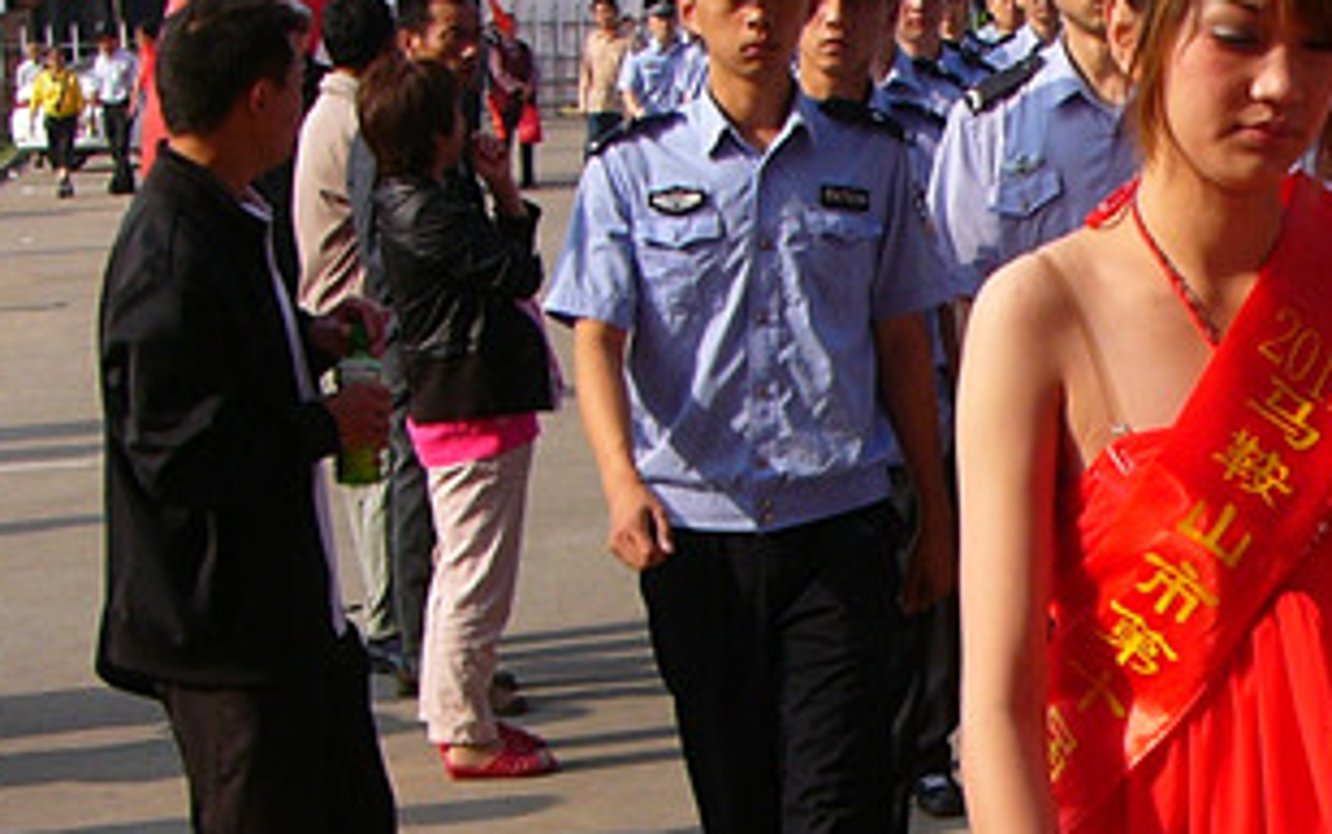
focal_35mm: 99
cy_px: 542
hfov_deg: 20.4
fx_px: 3596
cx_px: 1289
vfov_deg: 13.2
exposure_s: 1/400
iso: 50
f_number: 4
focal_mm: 6
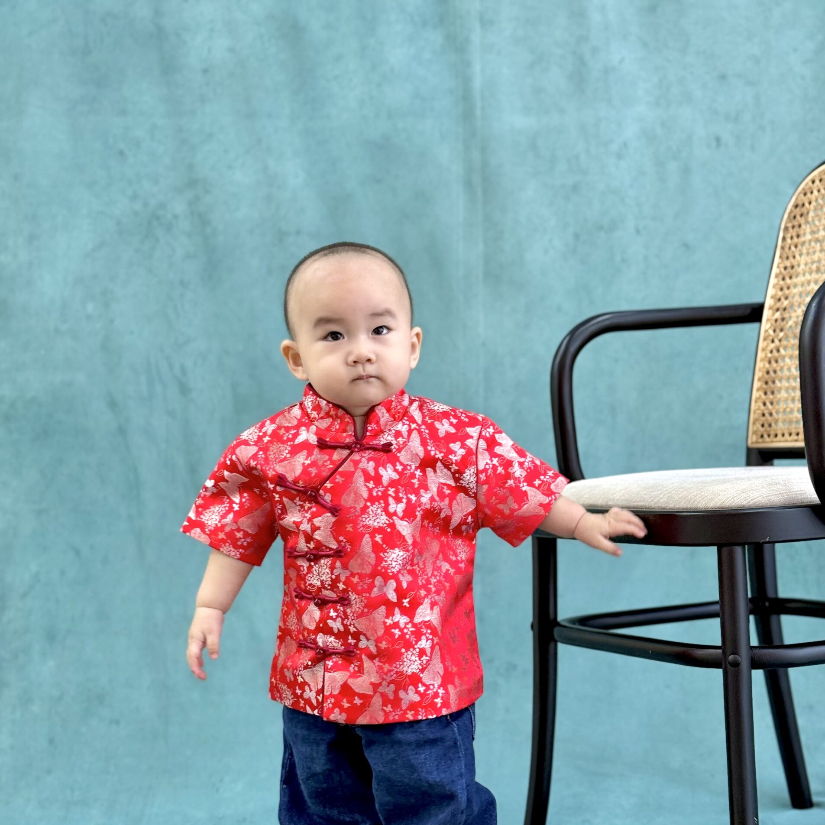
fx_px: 1537
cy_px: 479
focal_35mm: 57
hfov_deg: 30.0
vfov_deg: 30.0
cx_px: 412
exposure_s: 1/50
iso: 160
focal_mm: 6.76
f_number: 1.78
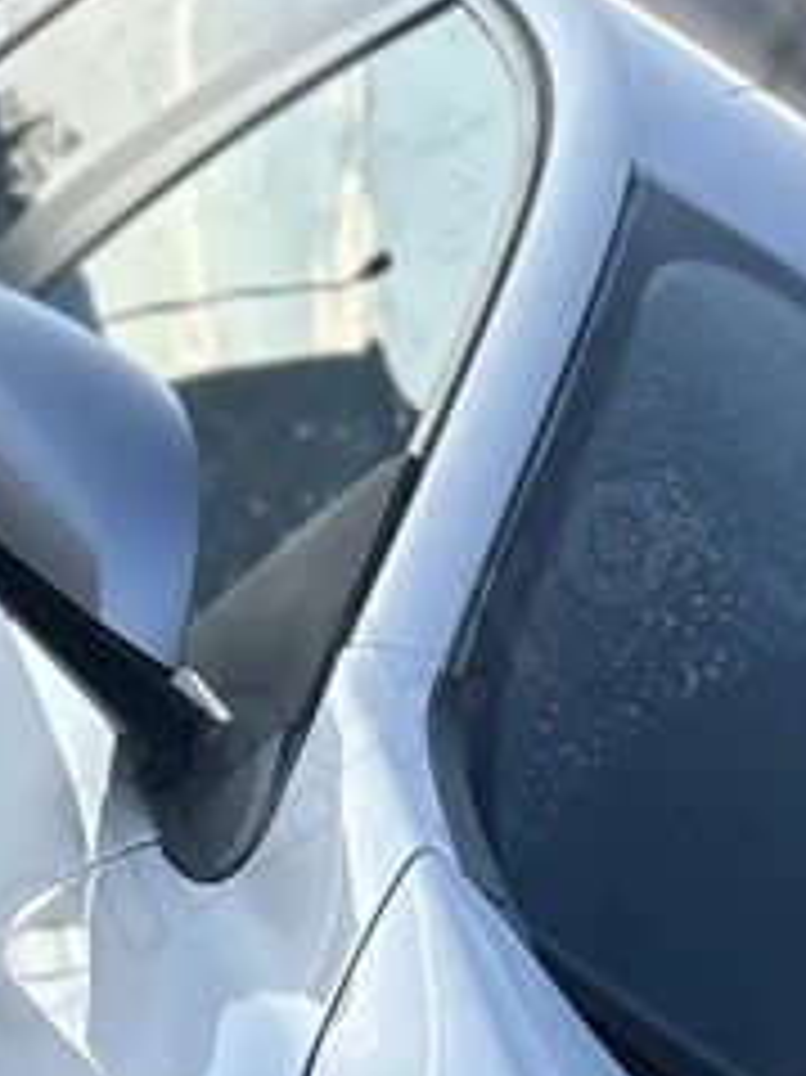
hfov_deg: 10.2
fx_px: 4506
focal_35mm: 145
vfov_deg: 12.0
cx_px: 720
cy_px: 2224
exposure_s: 1/700
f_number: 1.5
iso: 50
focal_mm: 5.7
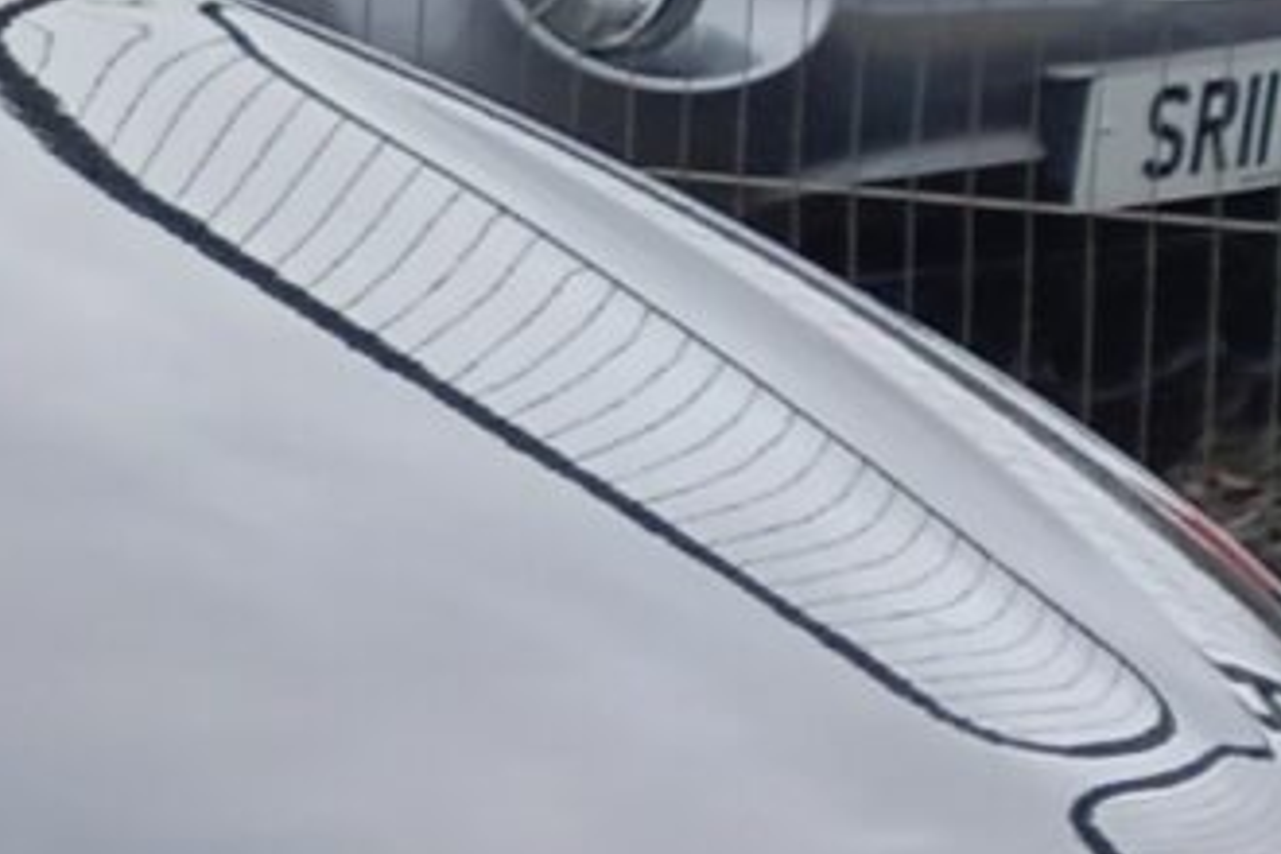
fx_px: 7187
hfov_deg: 8.7
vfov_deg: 6.8
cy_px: 1025
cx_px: -2337
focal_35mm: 202
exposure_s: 1/60
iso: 25
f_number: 2
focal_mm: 4.6
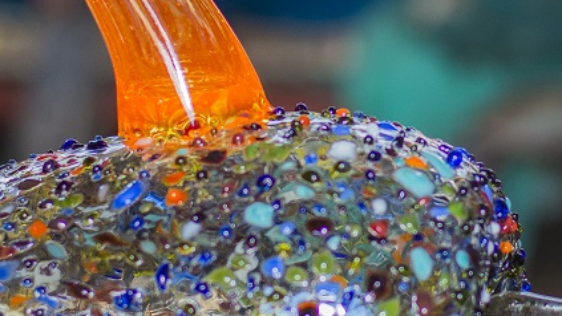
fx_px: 3323
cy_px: 80
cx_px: 353
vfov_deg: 5.4
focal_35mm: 223
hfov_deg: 9.7
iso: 400
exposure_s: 1/250
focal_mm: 50
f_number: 2.4
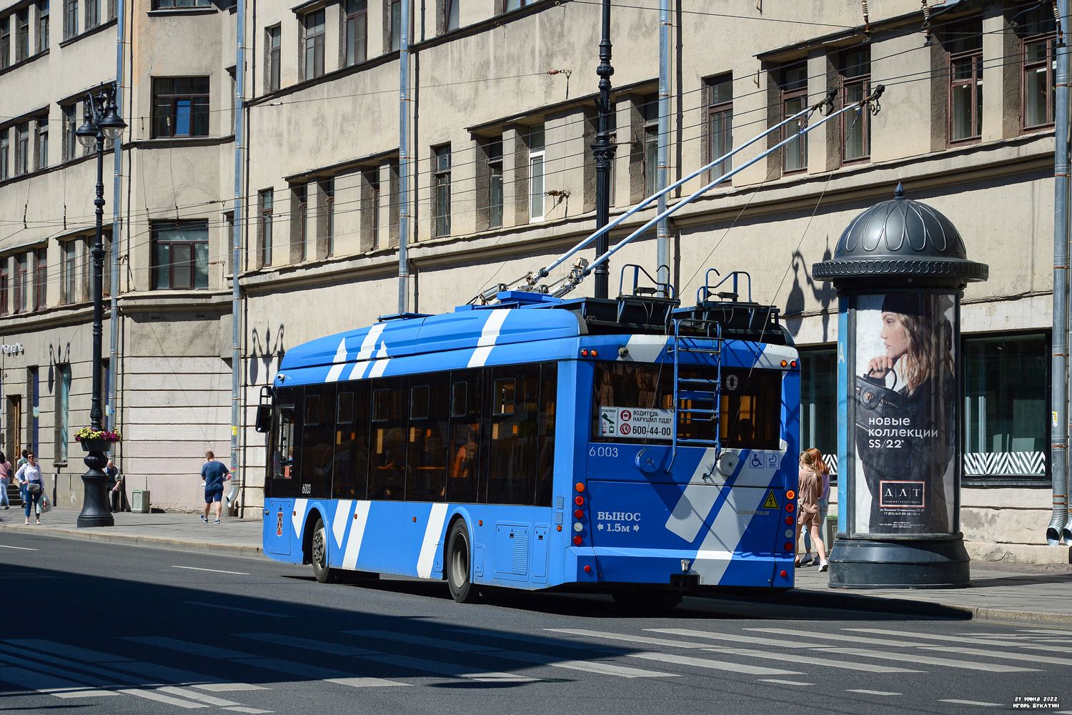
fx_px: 2769
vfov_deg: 14.7
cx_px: 536
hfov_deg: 21.9
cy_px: 358
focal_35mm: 93
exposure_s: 1/640
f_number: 6.3
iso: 100
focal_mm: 62
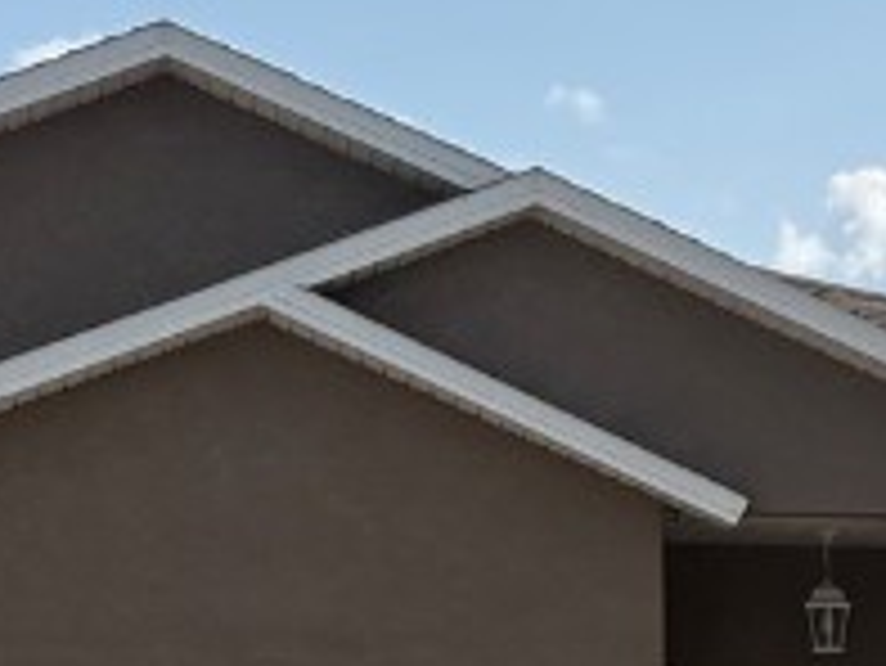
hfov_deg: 14.4
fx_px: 3457
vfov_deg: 10.8
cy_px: 824
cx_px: 832
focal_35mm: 135
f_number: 1.6
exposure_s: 1/4950
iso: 50
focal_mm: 5.96
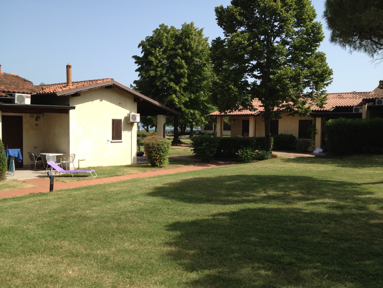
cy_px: 144
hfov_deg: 52.6
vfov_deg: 40.7
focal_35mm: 35
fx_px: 387
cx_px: 192
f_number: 2.4
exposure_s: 1/1227
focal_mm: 4.28
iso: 64
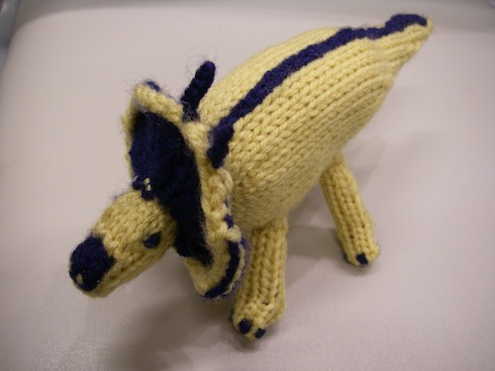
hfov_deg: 49.0
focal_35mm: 38
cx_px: 248
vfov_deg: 37.7
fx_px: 543
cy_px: 186
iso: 200
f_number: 3.3
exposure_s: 1/13
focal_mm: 6.3
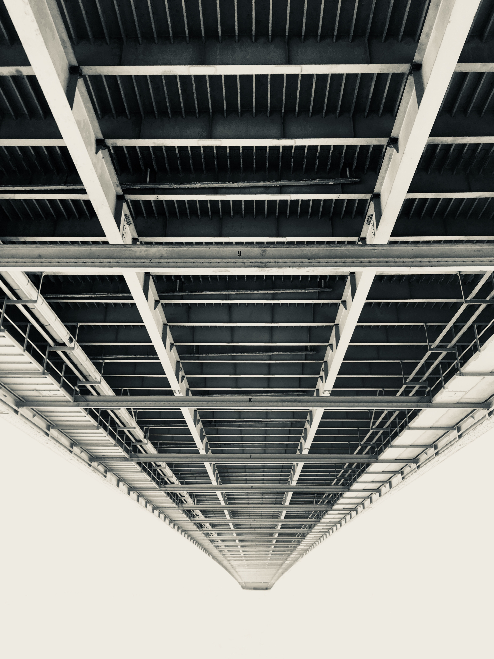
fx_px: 552
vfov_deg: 61.7
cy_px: 330
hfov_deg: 48.2
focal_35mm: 29
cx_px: 247
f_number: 2.2
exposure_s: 1/50
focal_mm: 4.15
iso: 25
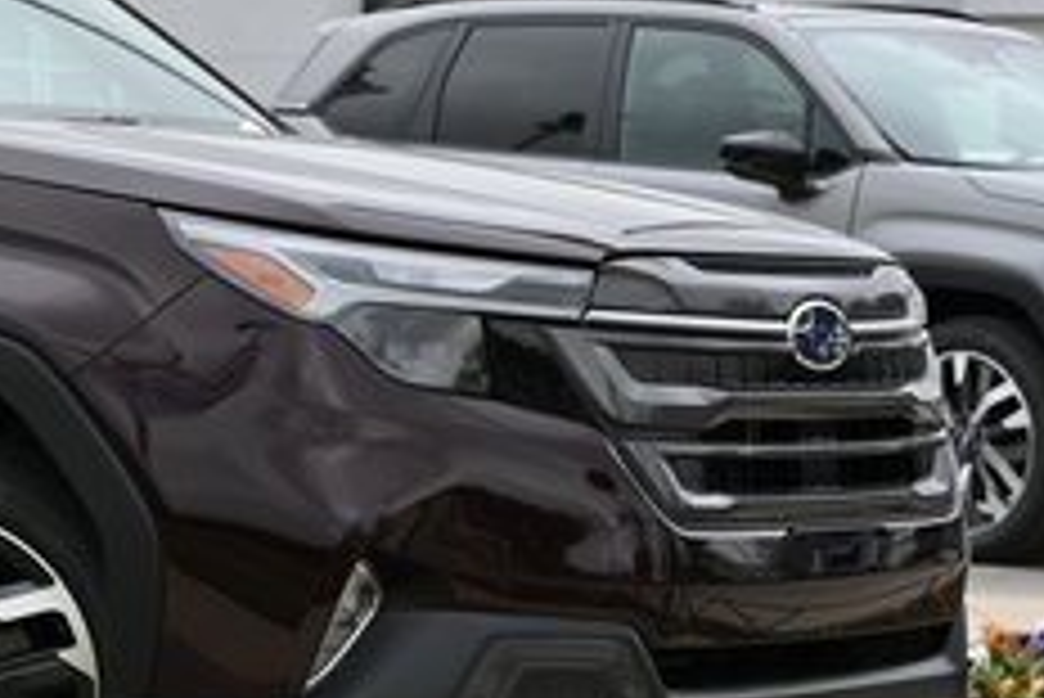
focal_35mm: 157
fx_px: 4556
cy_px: 169
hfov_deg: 12.7
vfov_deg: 8.7
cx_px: -306
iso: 140
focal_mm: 38
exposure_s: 1/250
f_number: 5.6
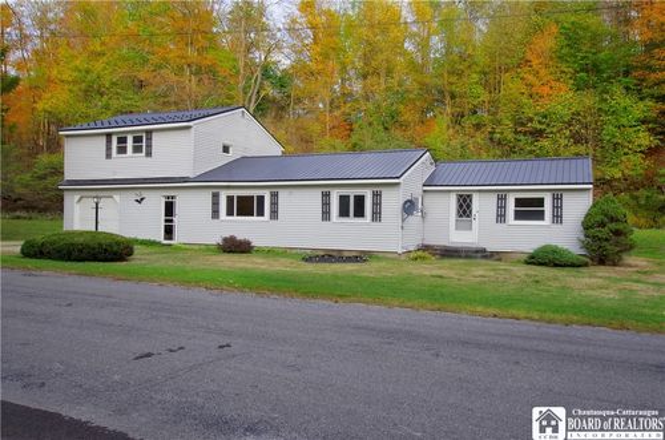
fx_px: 516
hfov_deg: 65.6
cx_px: 332
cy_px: 220
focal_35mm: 28
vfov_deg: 46.2
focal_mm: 19
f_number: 11
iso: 400
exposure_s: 1/60
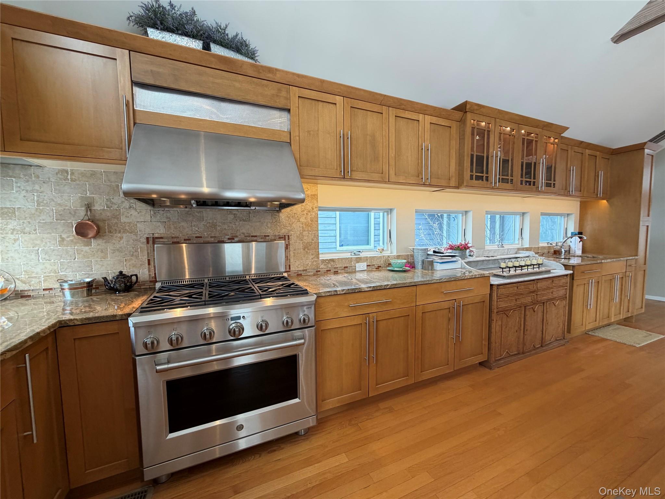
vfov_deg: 85.7
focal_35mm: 14
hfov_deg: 102.1
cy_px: 250
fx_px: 269
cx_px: 332
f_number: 2.2
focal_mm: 2.22
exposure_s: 1/117
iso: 125
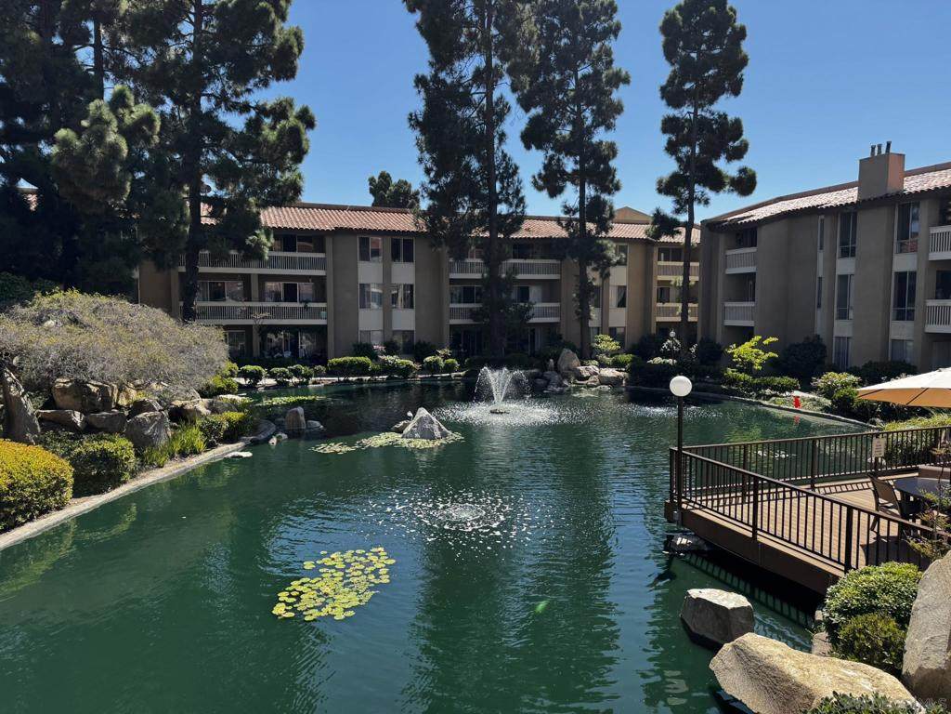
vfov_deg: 56.8
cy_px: 357
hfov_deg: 71.6
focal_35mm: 24
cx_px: 476
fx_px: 659
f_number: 1.78
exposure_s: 1/1767
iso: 80
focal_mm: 6.76
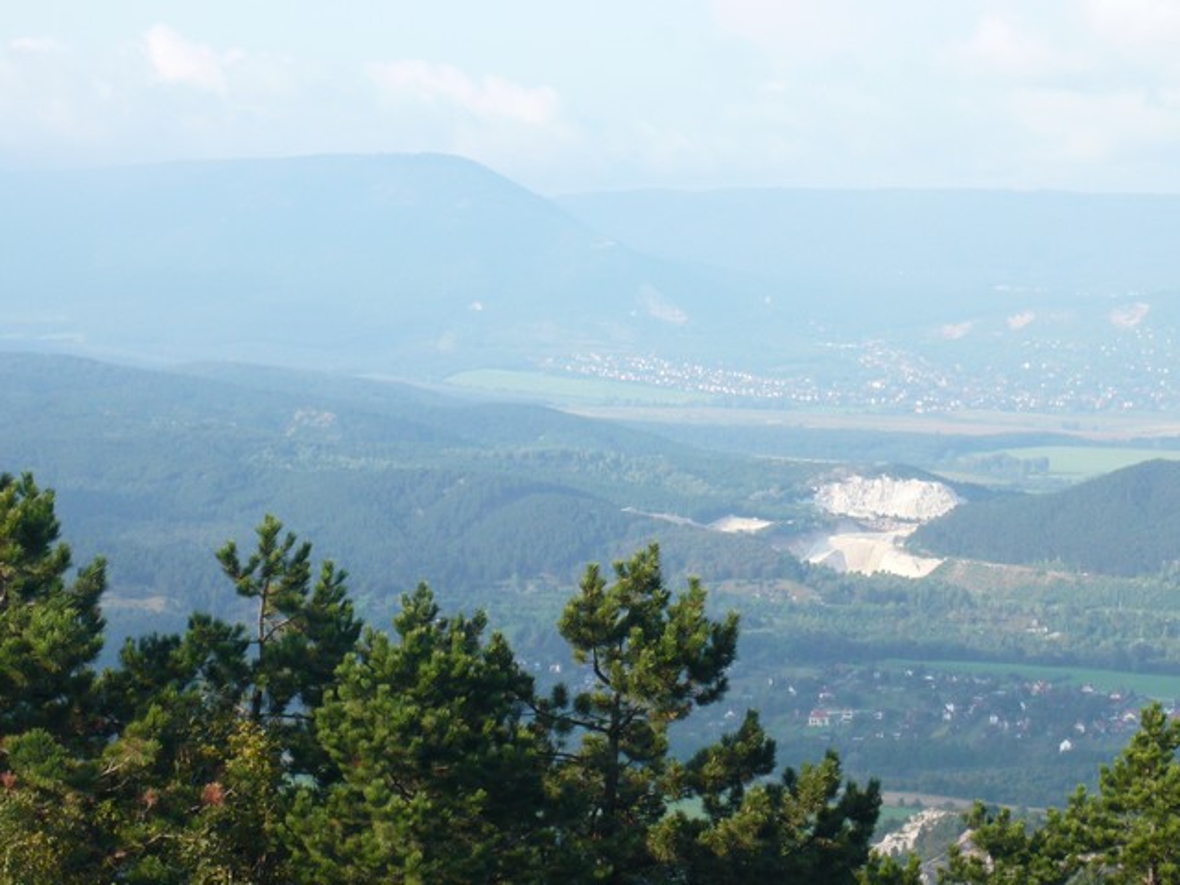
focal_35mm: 128
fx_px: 4363
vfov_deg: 11.6
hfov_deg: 15.4
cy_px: 442
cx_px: 590
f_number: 5.6
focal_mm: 16.4
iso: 100
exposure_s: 1/160
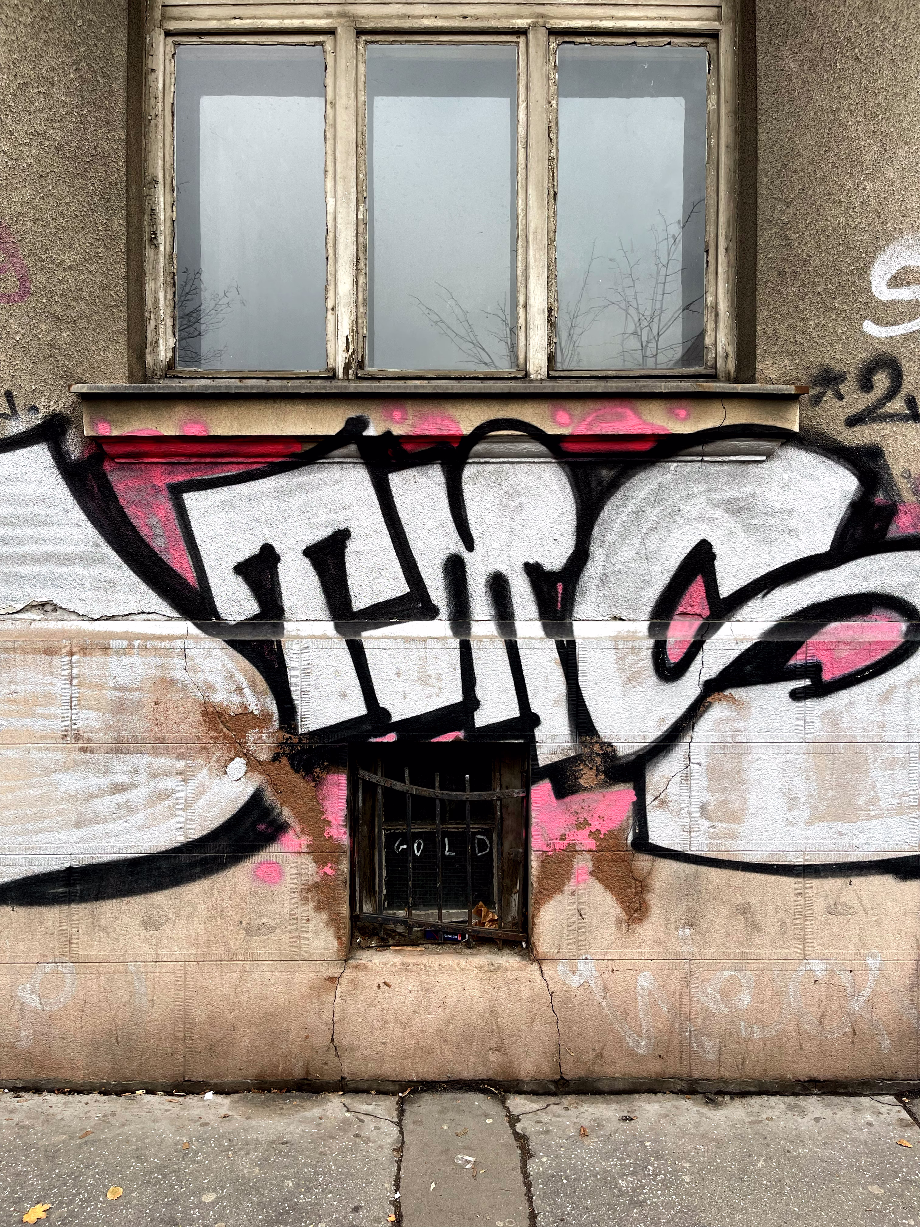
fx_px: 921
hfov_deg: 53.1
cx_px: 460
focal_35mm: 26
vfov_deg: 67.3
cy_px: 614
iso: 32
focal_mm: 5.1
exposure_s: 1/128
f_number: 1.6
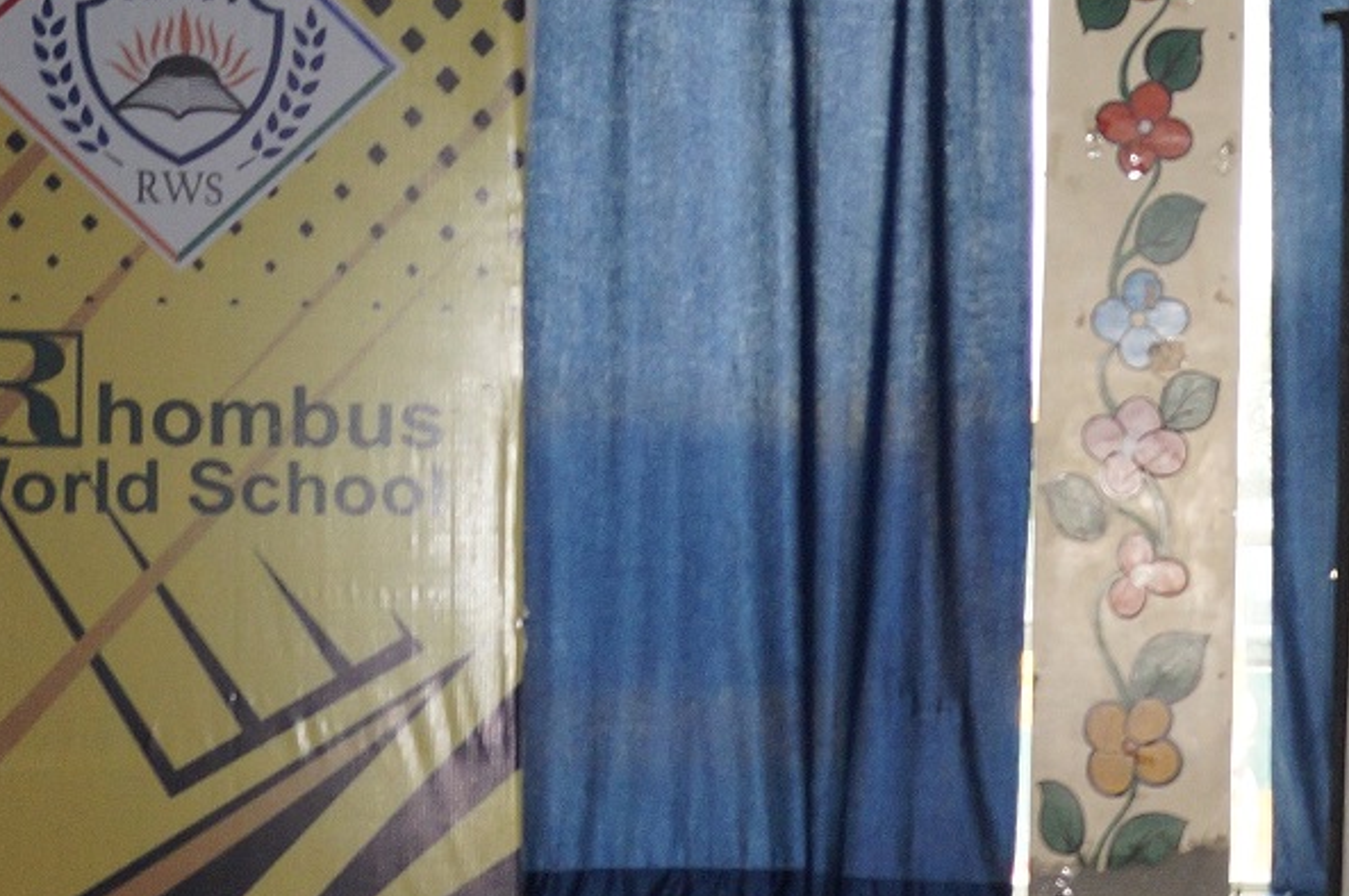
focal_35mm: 98
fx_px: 3668
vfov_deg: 13.9
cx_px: 1834
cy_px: 416
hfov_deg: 19.0
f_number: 4
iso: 640
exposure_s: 1/160
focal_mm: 20
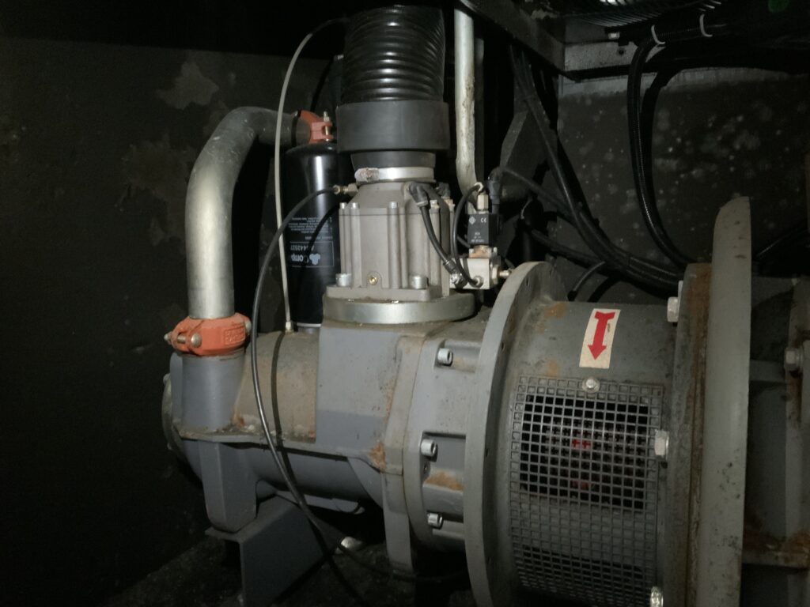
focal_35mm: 29
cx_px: 405
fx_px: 679
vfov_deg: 48.2
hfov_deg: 61.7
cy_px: 304
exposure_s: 1/17
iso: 640
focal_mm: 3
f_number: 1.8
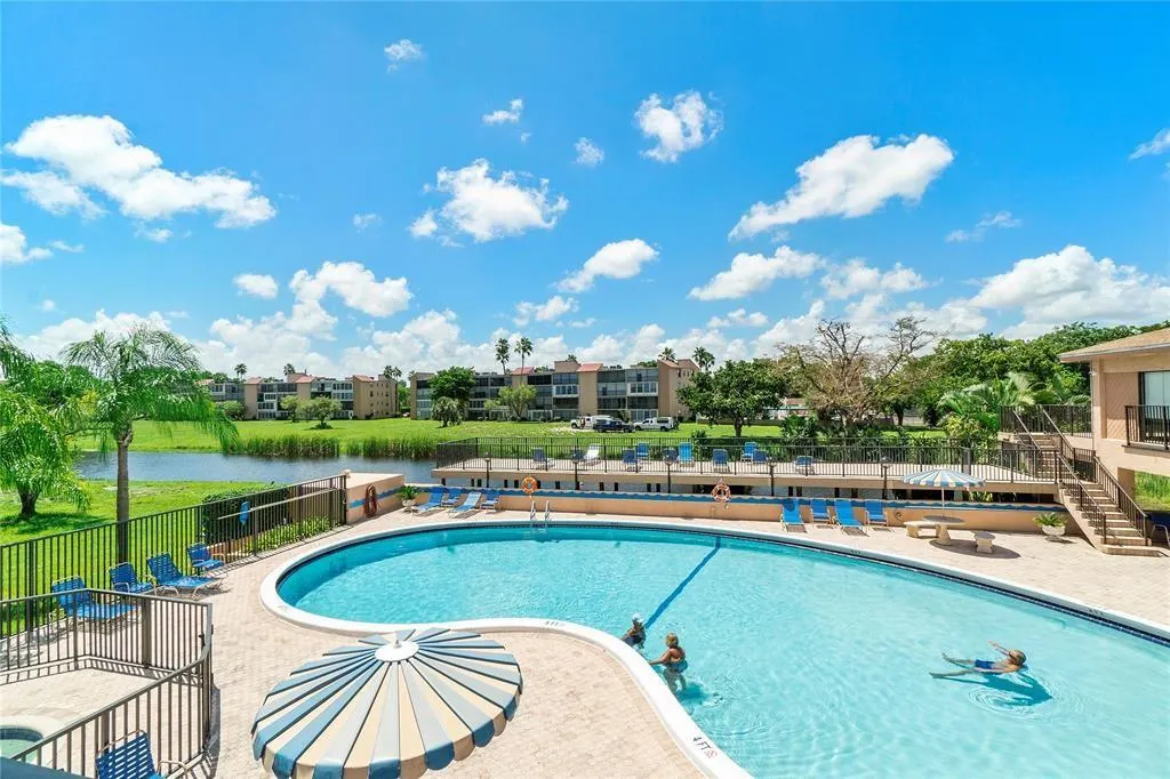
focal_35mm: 16
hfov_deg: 95.0
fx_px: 536
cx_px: 585
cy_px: 390
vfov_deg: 72.0
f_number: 11
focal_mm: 11
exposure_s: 1/400
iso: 100
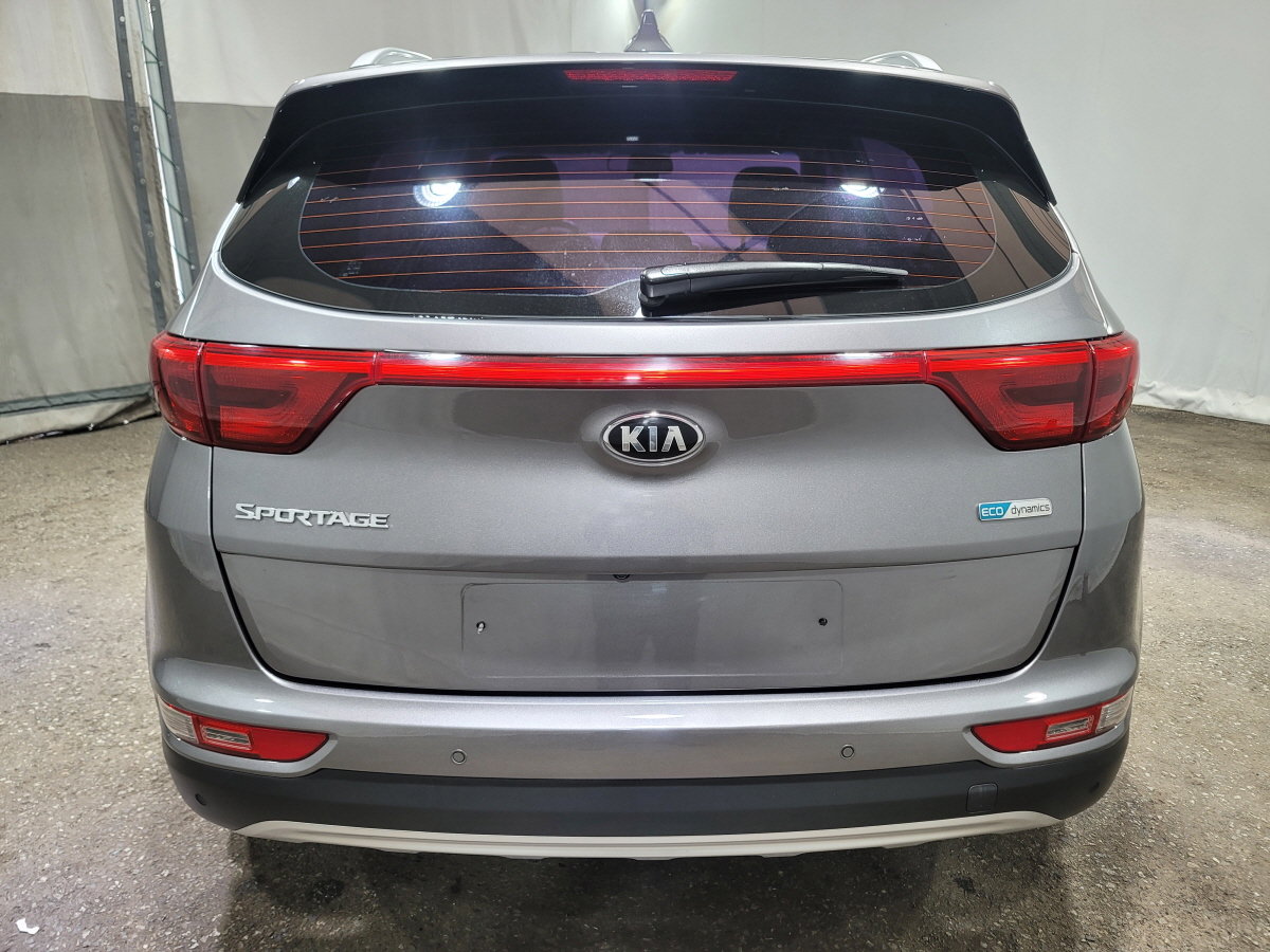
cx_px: 635
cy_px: 476
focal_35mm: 25
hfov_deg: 69.4
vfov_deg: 54.9
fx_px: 917
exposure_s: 1/120
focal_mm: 7
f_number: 1.8
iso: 100
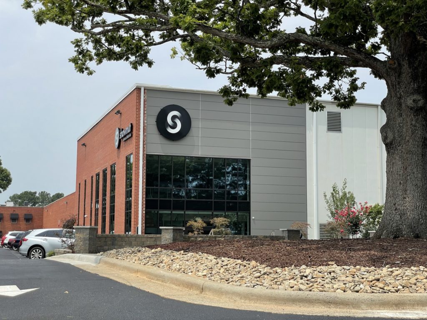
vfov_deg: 28.0
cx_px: 214
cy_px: 160
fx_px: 641
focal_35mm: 52
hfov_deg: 36.8
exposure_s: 1/1845
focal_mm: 6
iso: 25
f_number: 2
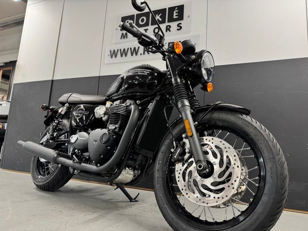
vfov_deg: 56.8
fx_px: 214
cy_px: 116
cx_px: 154
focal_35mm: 24
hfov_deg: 71.6
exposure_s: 1/50
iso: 125
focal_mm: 6.76
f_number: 1.78
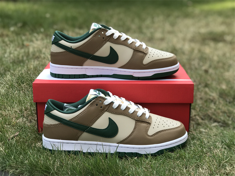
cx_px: 118
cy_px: 88
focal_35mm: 57
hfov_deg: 33.8
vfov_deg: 25.7
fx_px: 387
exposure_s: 1/186
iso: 20
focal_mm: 6.6
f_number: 2.8
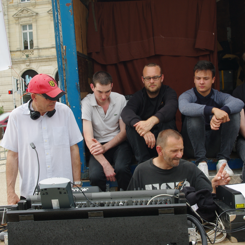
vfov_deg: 27.3
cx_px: 116
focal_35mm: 63
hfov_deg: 27.3
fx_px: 504
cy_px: 122
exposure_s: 1/90
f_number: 9.5
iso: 200
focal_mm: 32.5
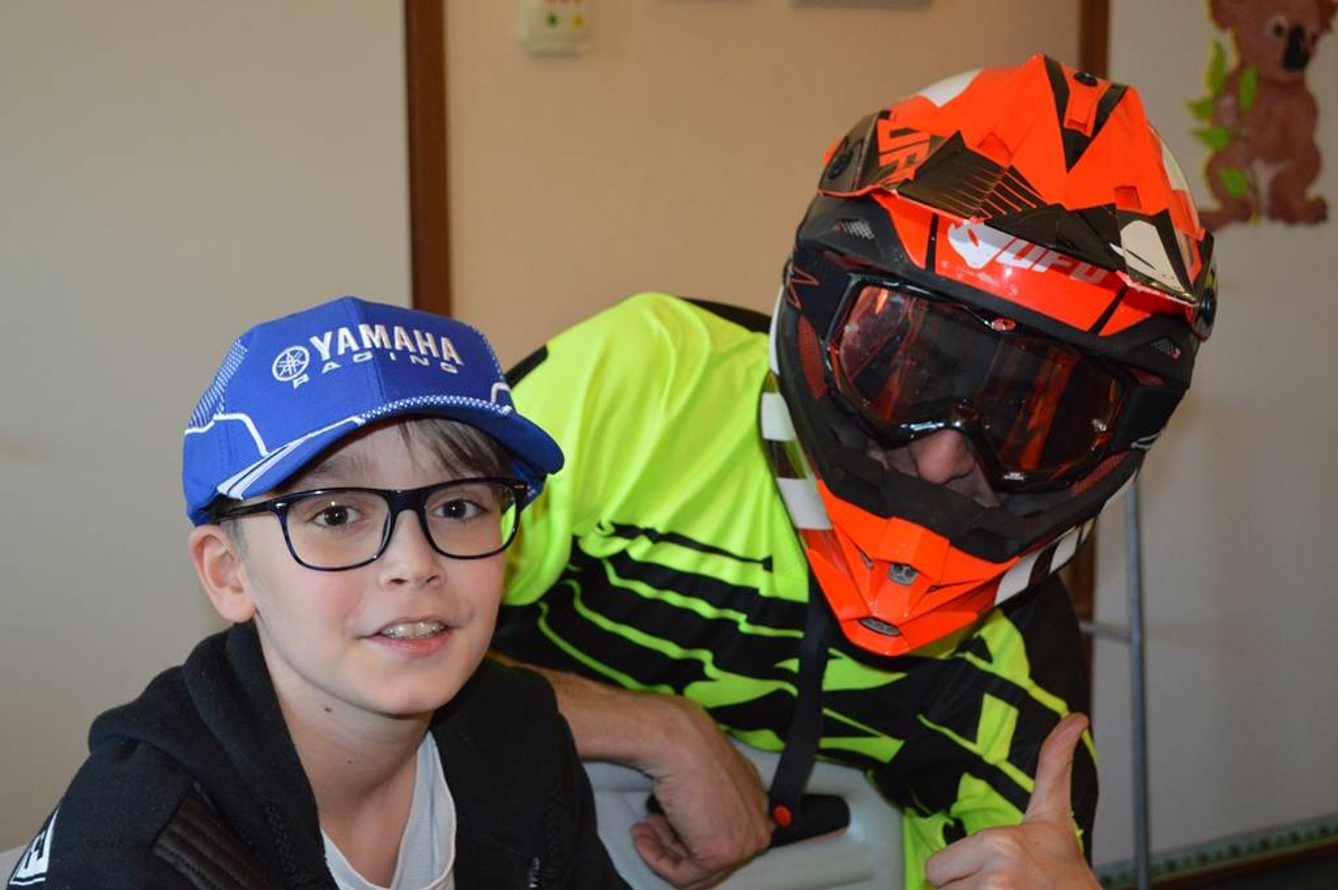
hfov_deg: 36.9
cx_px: 669
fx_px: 2005
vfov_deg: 25.0
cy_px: 445
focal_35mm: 54
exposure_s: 1/60
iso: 1800
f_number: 5
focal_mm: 36
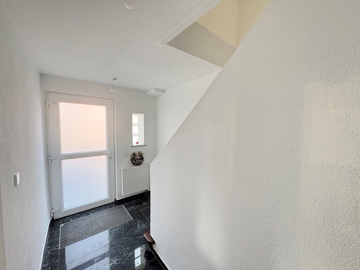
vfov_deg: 85.7
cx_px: 180
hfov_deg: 102.1
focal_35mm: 14
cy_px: 135
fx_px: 146
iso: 400
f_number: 2.2
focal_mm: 2.22
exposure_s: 1/50
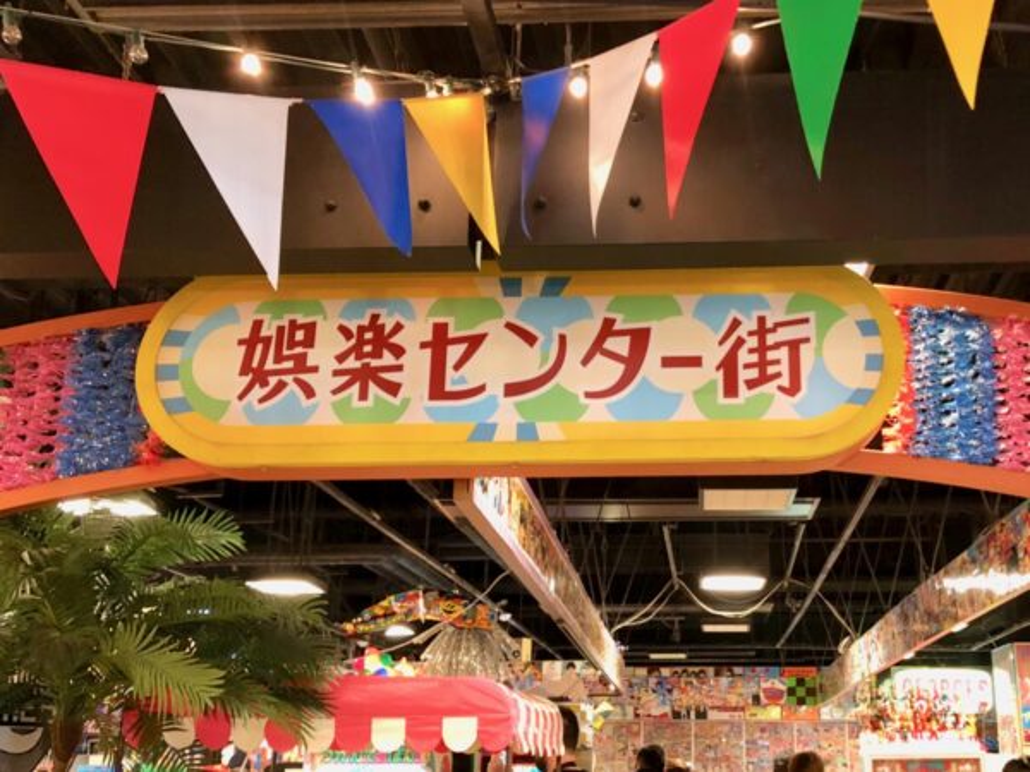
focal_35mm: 28
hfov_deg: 63.4
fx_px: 833
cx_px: 515
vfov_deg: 49.7
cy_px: 386
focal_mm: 4
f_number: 1.8
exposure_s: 1/33
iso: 400
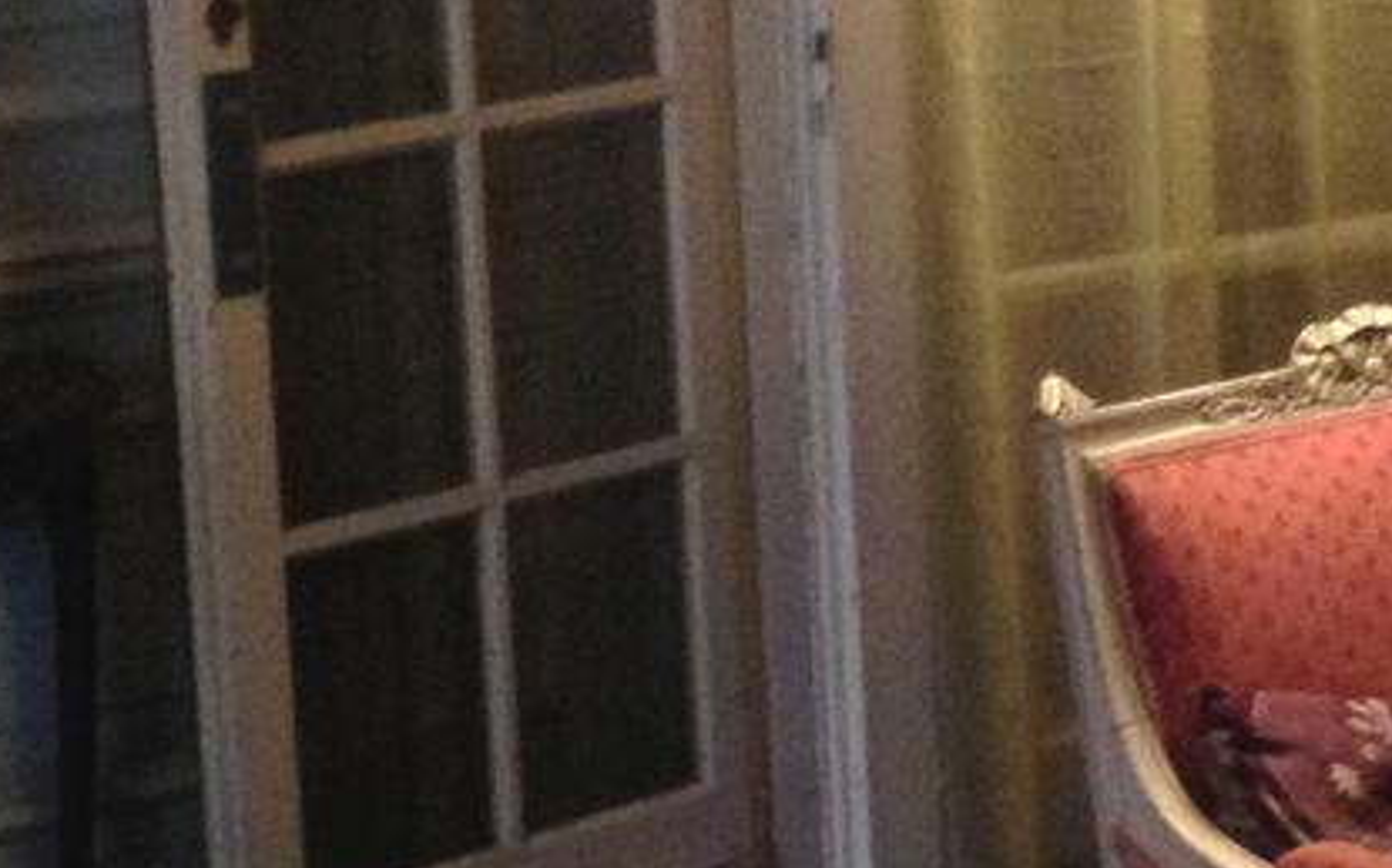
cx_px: 1244
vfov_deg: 9.7
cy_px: 231
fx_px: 5119
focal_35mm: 135
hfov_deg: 15.3
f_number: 2.4
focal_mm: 4.12
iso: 200
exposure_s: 1/20
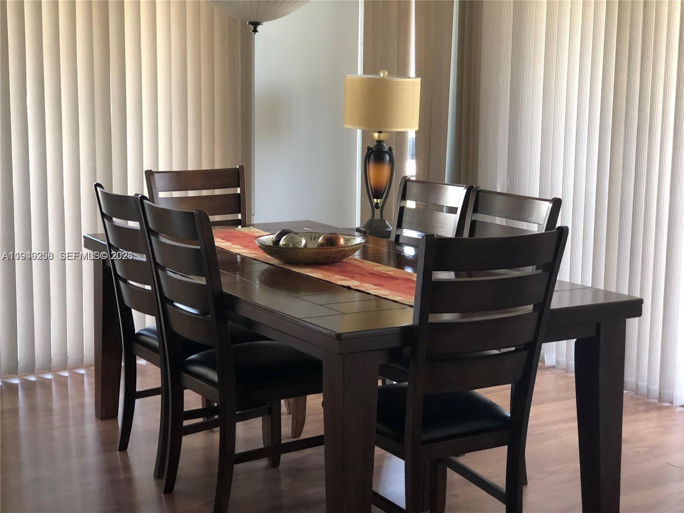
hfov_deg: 33.8
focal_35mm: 57
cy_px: 256
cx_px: 342
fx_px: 1126
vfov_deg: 25.7
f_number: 2.8
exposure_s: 1/30
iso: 125
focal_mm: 6.6
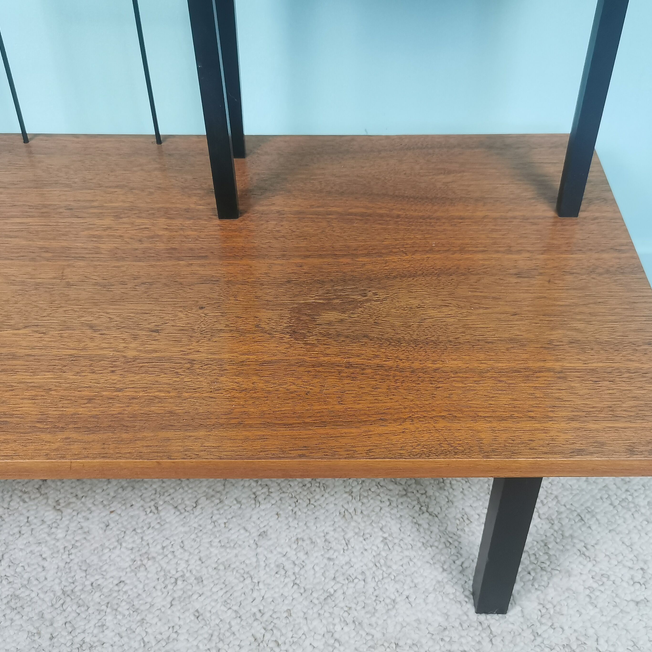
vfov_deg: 42.8
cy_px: 326
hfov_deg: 42.8
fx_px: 831
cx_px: 332
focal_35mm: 39
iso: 200
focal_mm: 5.58
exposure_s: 1/100
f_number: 1.8
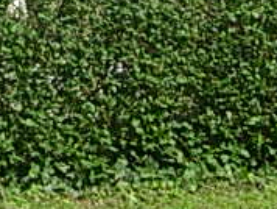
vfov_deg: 6.6
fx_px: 1747
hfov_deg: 8.9
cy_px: -209
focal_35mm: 218
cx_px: -135
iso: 400
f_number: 4.8
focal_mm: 7.8
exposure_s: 1/2048
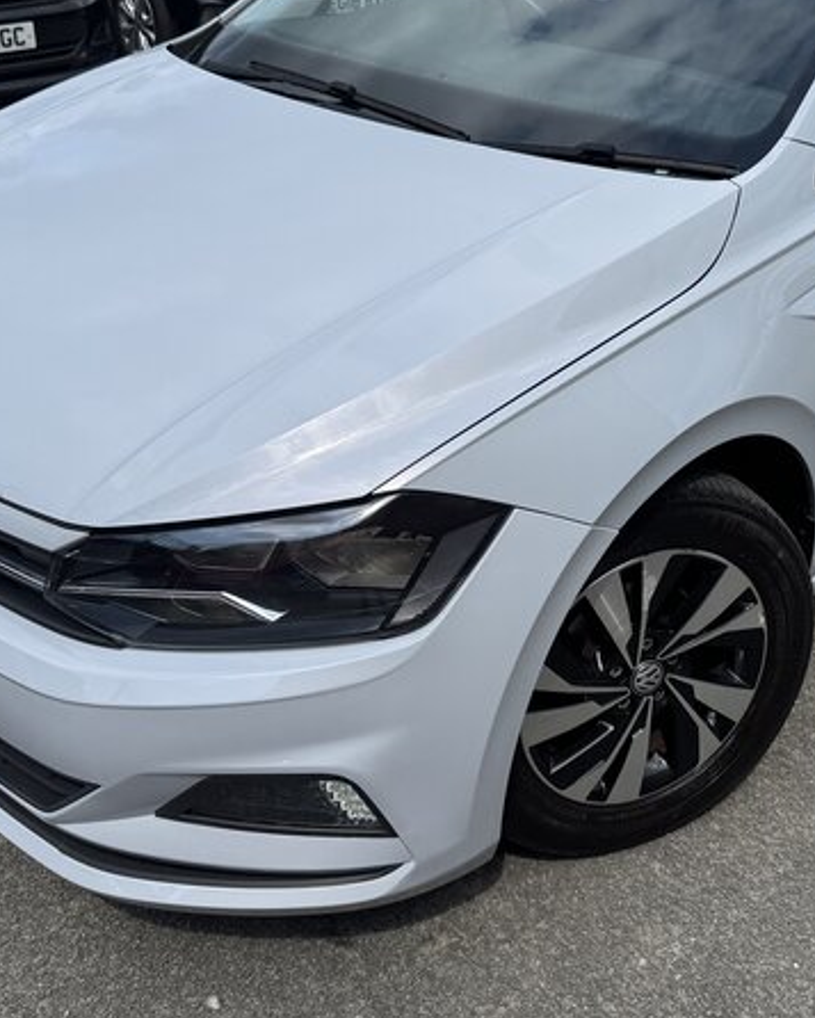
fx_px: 1266
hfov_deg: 35.3
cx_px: 557
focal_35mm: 42
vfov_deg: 43.4
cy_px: 363
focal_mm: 6.76
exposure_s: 1/5814
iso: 80
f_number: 1.78
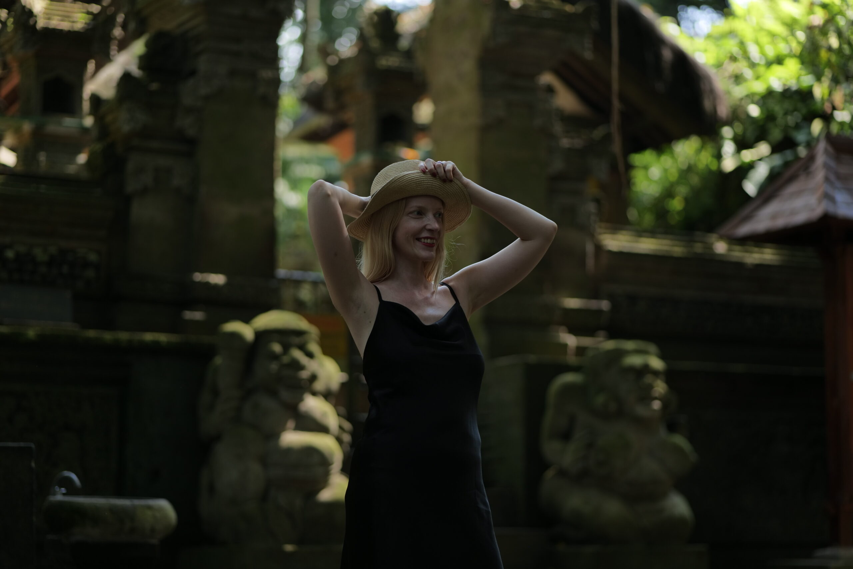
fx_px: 2014
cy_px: 284
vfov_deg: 16.1
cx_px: 426
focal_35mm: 85
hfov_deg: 23.9
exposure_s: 1/320
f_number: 1.8
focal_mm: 85
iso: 100
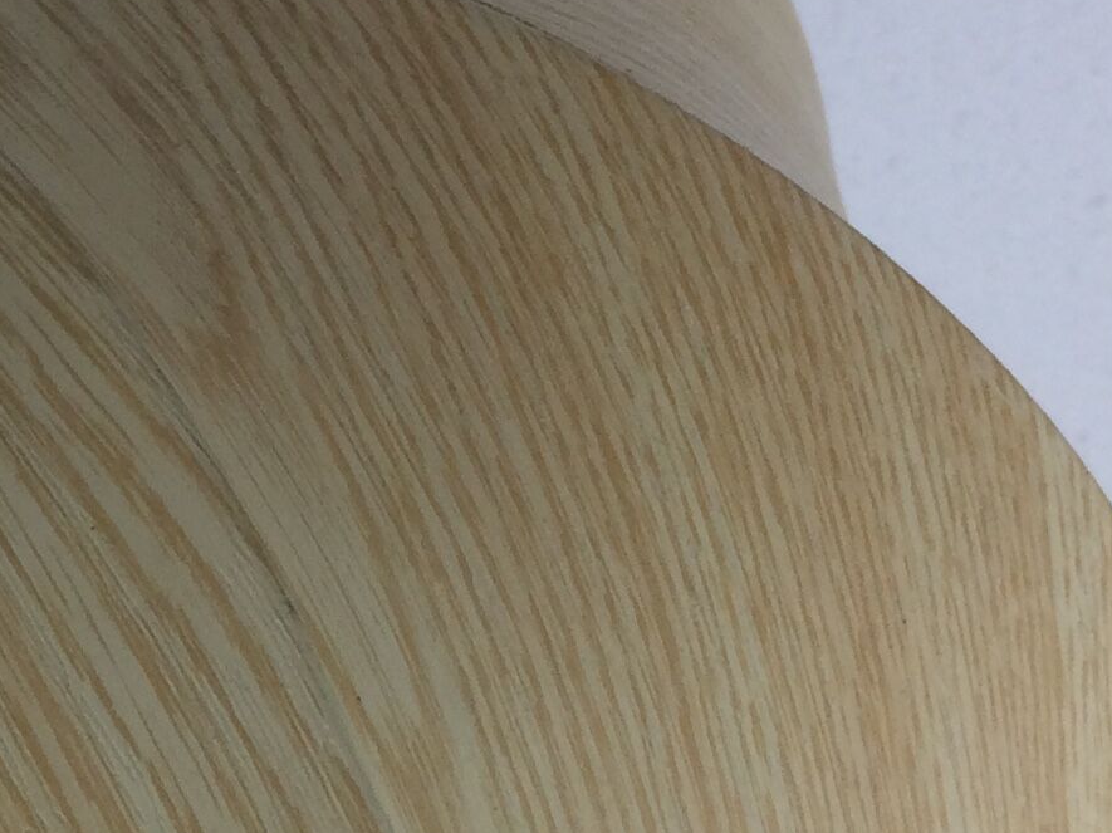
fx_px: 3436
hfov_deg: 17.2
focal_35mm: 107
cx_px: -364
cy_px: 756
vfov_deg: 13.7
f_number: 2.2
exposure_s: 1/100
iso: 64
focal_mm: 4.15
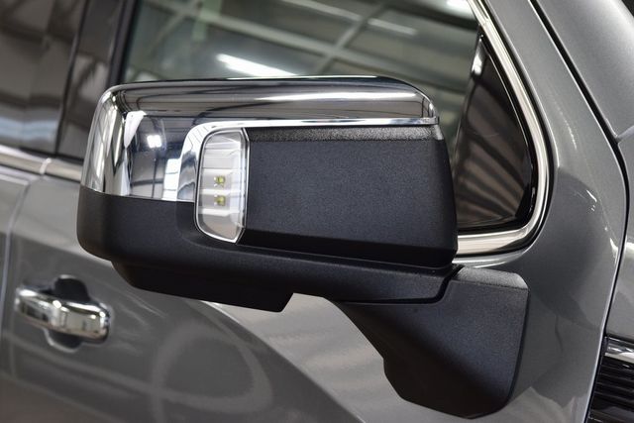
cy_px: 212
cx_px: 317
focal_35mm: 105
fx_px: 1849
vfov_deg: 13.0
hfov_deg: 19.5
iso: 900
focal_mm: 70
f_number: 7.1
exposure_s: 1/30
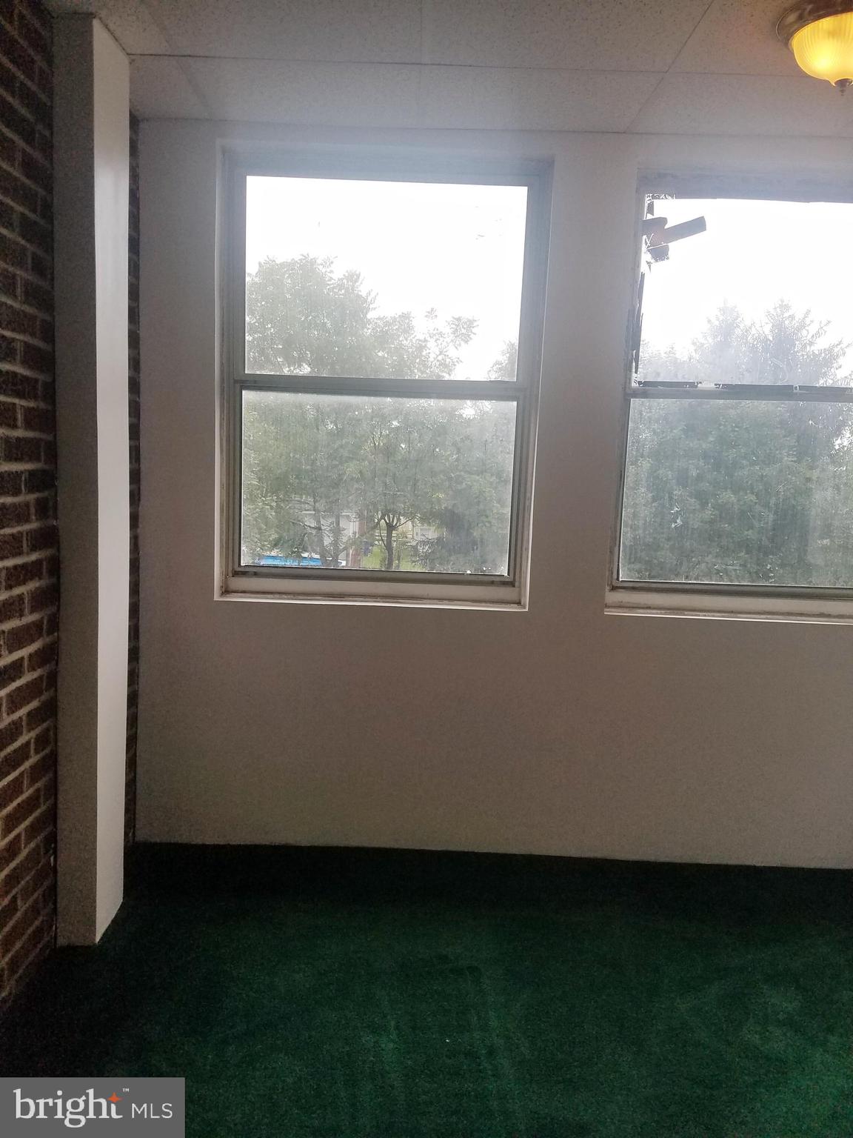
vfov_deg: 67.3
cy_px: 569
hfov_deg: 53.1
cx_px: 426
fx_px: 854
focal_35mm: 26
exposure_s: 1/1006
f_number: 1.7
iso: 50
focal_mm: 4.2
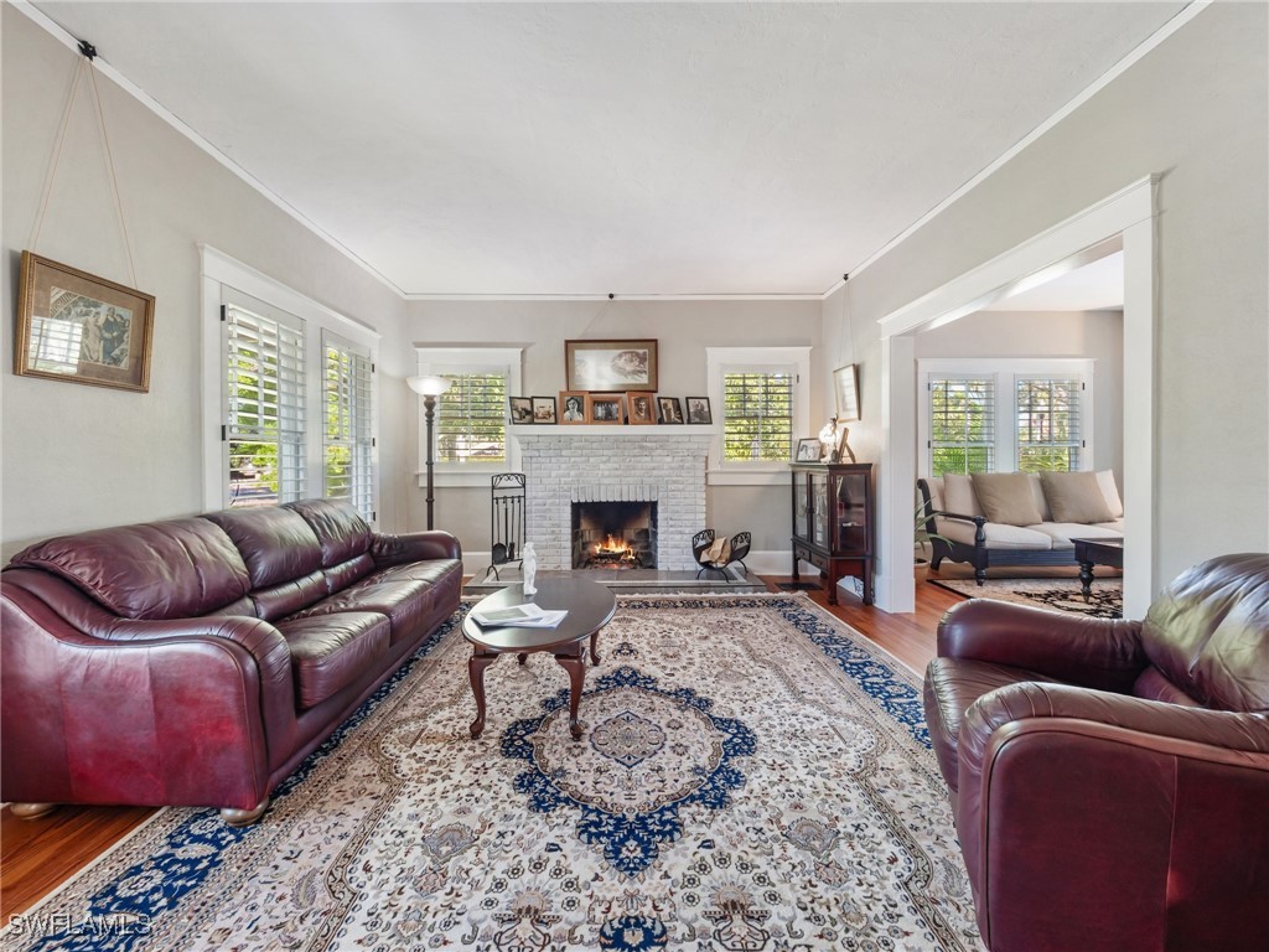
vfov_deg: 85.7
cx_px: 634
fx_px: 513
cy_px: 476
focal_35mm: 14
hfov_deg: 102.1
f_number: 7.1
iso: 200
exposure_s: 1/1.25
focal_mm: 7
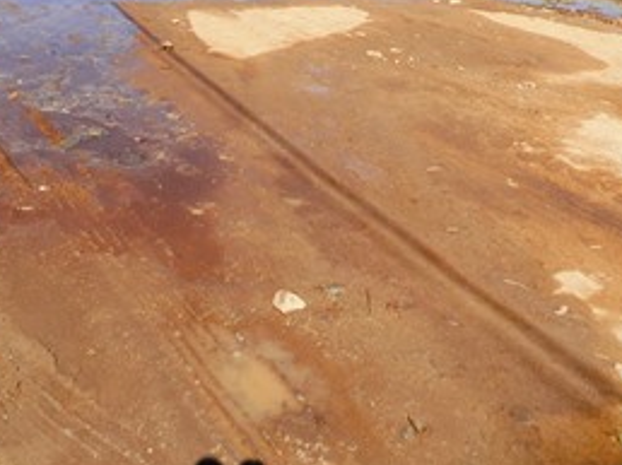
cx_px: 195
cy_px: 72
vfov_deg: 34.4
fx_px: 718
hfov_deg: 45.9
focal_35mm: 40
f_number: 4
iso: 160
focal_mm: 4
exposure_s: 1/800
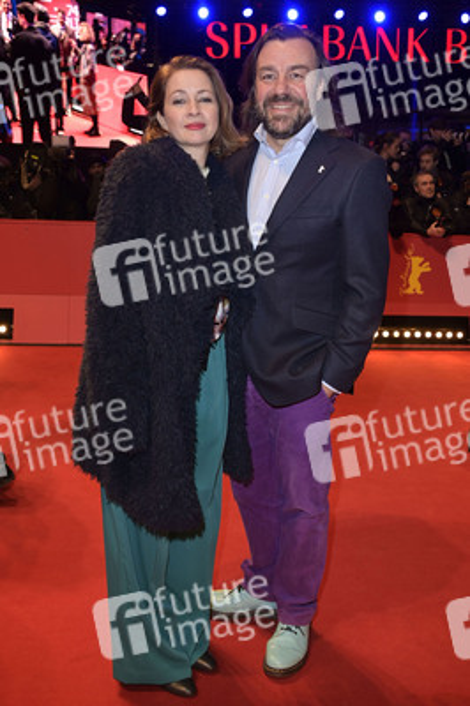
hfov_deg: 41.0
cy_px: 353
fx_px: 628
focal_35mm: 32
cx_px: 235
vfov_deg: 58.8
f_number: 5.6
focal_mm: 32
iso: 1250
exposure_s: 1/160
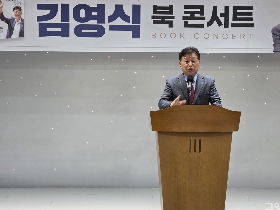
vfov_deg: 18.9
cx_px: 148
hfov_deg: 25.0
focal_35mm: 78
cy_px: 98
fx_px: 631
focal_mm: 7
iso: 160
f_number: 2.4
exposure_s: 1/60
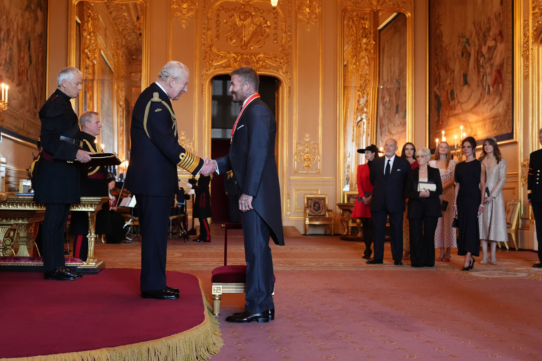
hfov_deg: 39.6
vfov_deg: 27.0
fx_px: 753
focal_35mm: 50
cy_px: 180
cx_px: 271
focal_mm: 50
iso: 4000
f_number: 4
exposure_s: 1/125
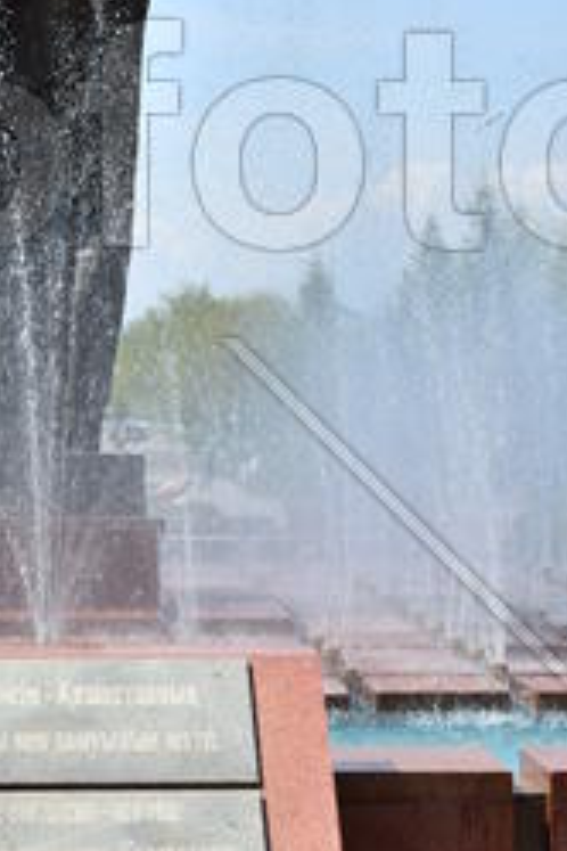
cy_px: 164
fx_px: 2480
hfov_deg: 12.9
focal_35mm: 105
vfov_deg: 19.3
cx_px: 53
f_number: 10
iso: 100
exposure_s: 1/250
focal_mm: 30
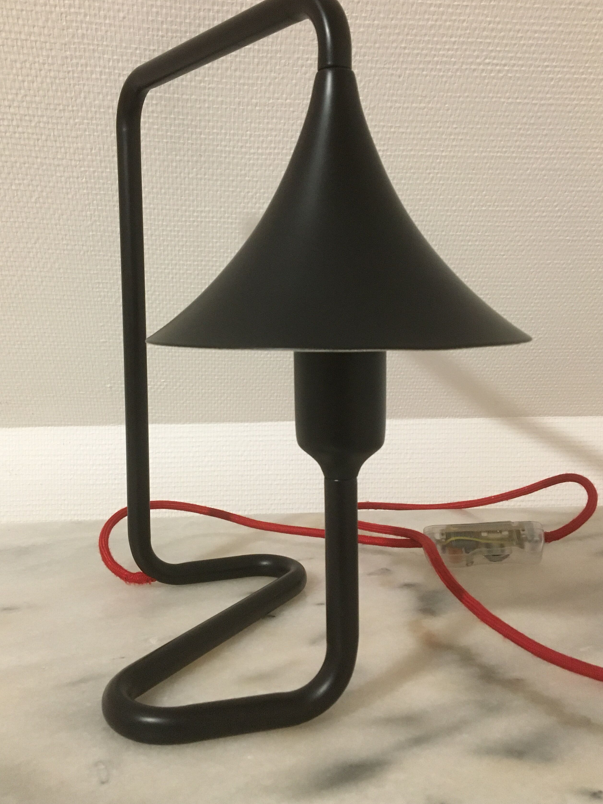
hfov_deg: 40.7
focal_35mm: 35
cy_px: 364
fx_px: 813
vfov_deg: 52.5
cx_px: 275
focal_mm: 4.15
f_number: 2.2
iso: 200
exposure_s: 1/17
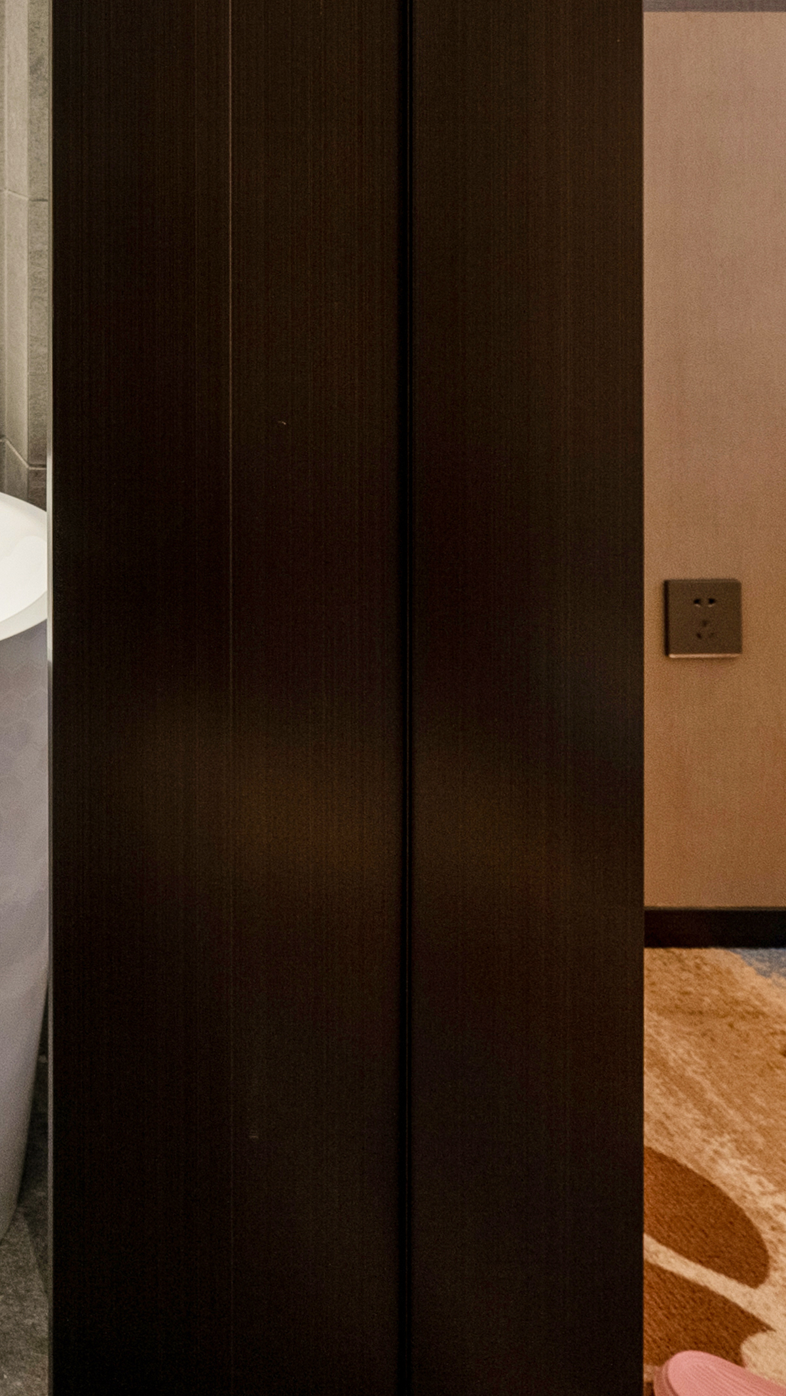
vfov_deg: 44.3
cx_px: 29
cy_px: 104
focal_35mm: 41
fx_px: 1519
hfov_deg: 27.6
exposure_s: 1/40
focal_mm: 14
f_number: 7.1
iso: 400
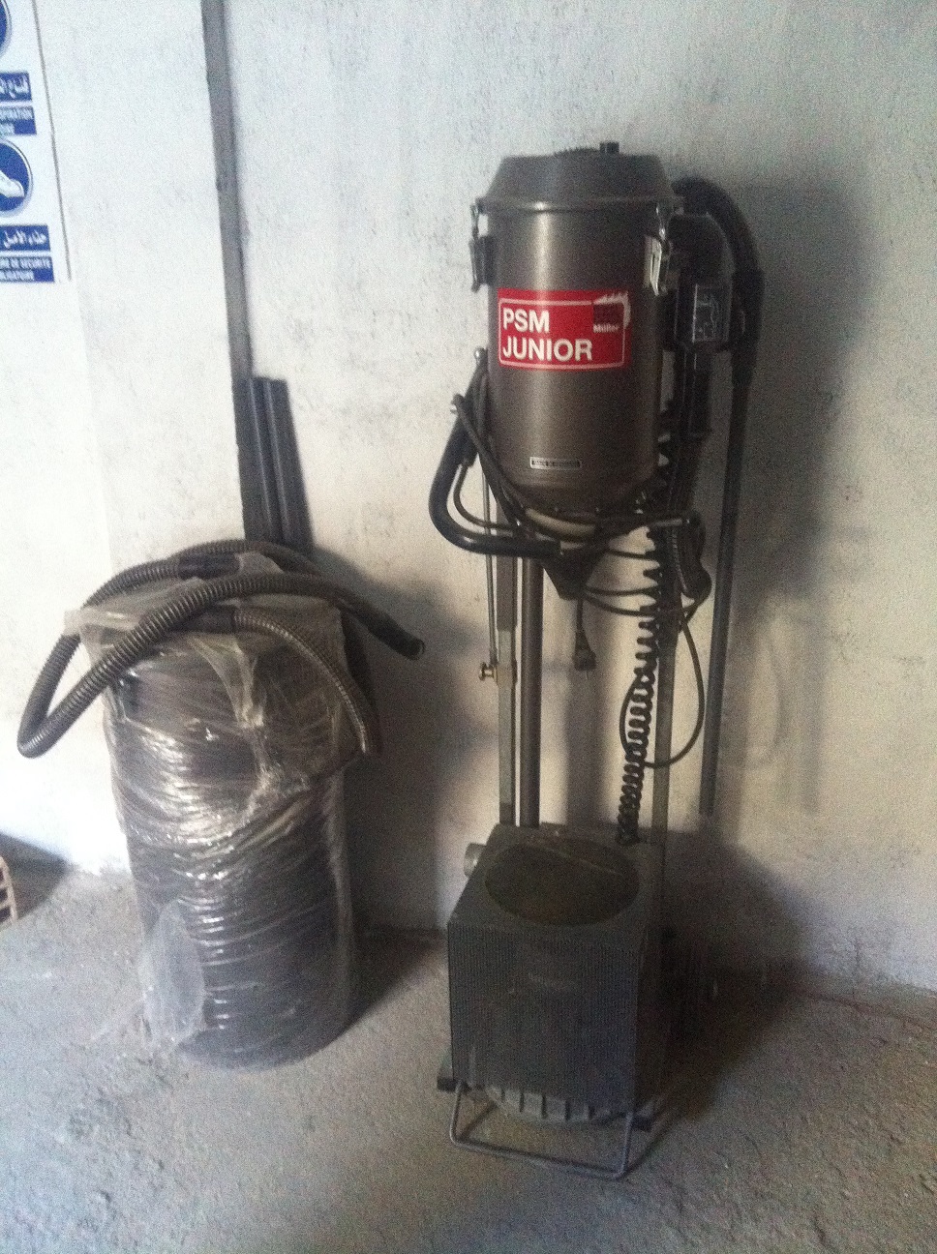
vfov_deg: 52.7
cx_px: 468
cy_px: 627
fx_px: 1267
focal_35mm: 35
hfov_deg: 40.6
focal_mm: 3.85
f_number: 2.8
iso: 500
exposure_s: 1/17
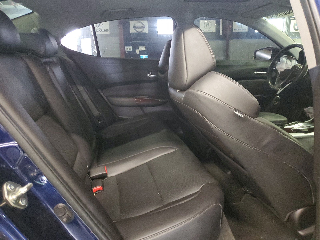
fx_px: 240
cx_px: 160
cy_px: 120
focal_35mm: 26
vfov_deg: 53.1
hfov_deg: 67.3
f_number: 1.5
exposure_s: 1/15
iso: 521
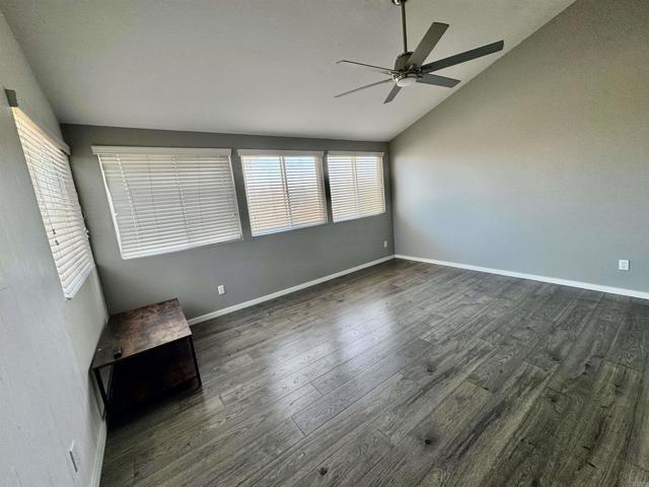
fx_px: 262
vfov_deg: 85.7
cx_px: 324
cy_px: 244
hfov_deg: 102.1
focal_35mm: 14
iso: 125
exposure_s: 1/99
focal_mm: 2.22
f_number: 2.2
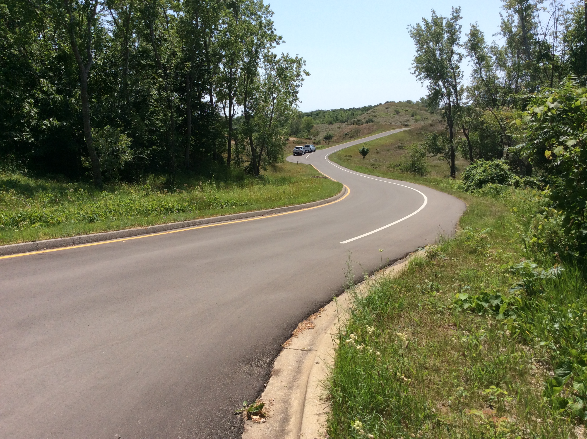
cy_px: 220
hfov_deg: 56.9
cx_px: 294
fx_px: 542
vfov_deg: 44.1
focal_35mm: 32
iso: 32
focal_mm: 3.3
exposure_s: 1/1789
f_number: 2.4
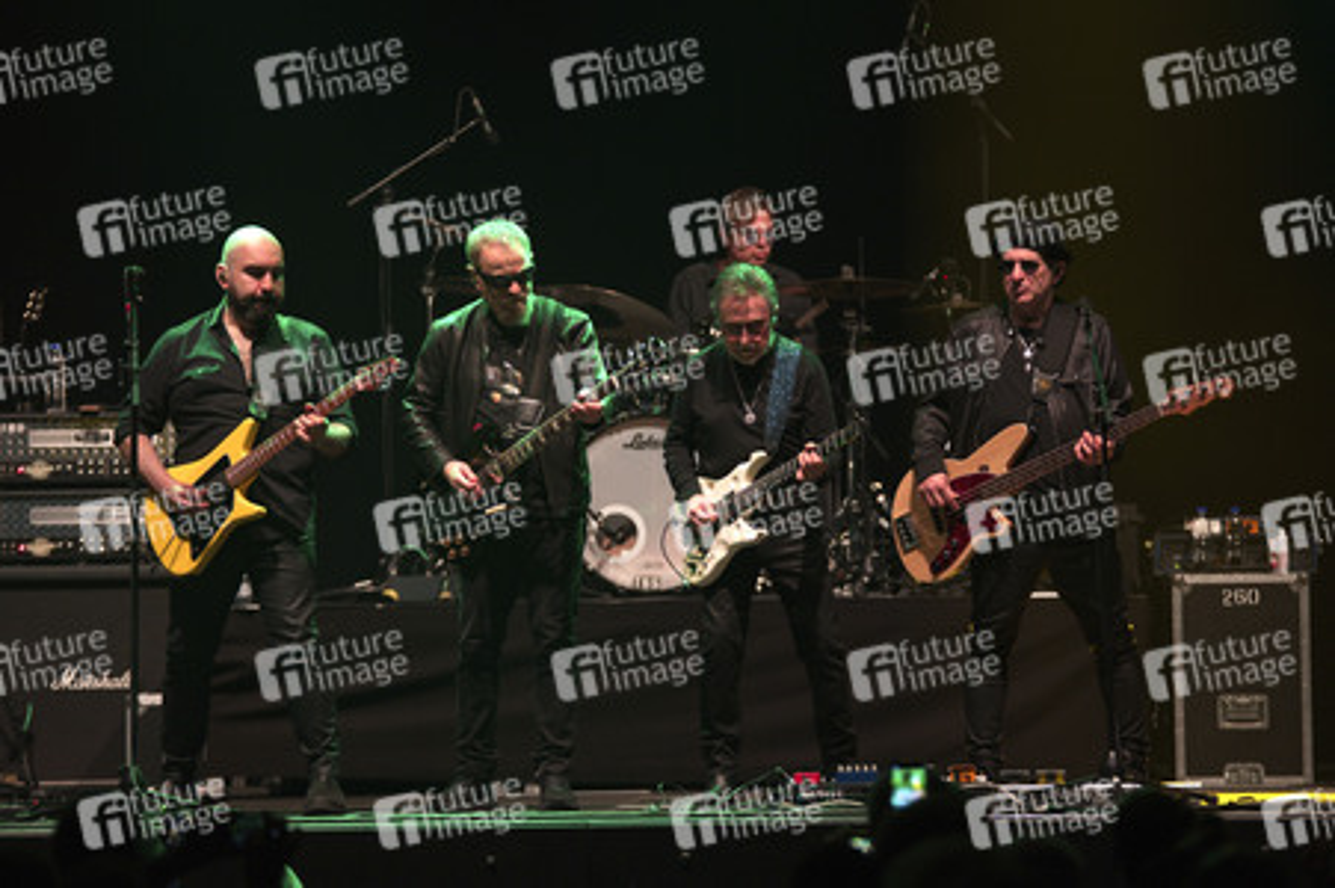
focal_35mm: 210
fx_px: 7782
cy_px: 444
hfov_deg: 9.8
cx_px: 668
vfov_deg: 6.5
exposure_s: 1/125
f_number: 2.8
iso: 1600
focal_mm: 210
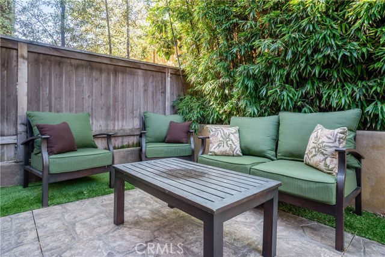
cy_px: 128
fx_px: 193
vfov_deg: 67.4
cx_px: 192
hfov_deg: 90.0
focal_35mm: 18
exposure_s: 1/80
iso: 200
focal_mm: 18
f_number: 8
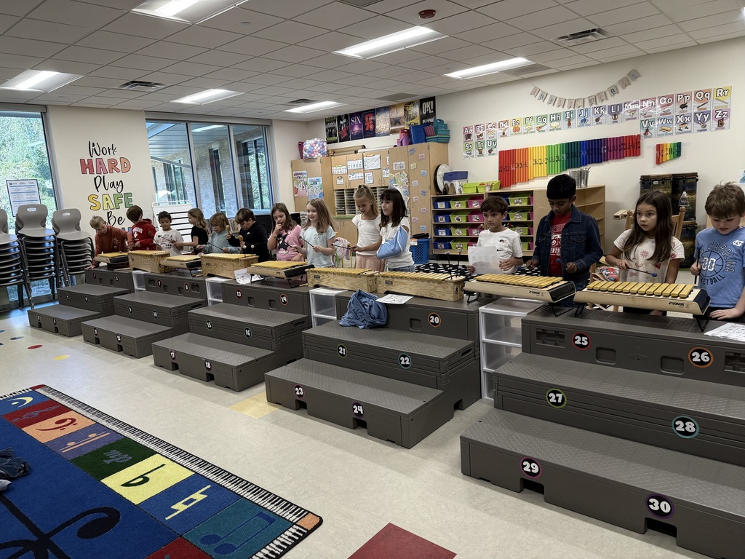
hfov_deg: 71.6
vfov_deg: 56.8
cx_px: 372
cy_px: 280
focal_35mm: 24
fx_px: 517
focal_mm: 6.76
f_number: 1.78
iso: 250
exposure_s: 1/178
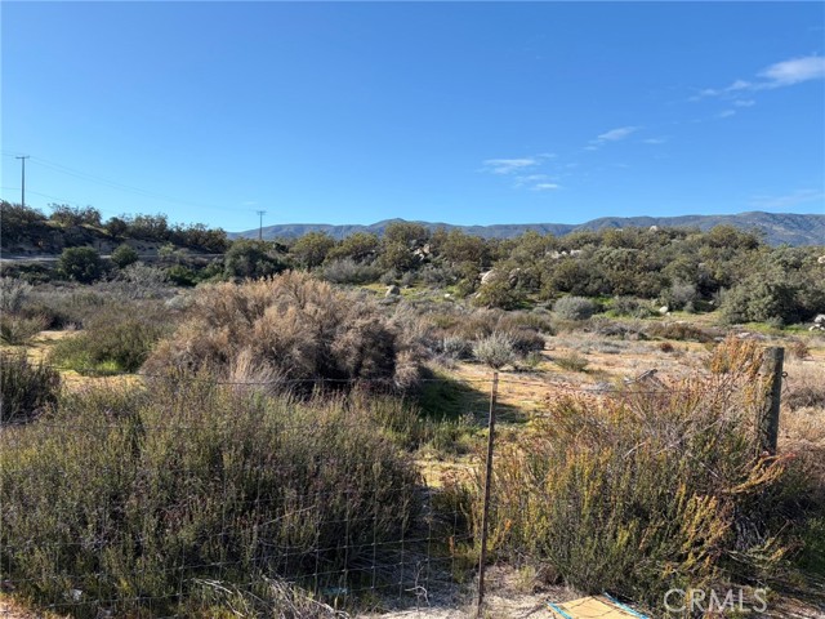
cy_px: 310
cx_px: 412
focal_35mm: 26
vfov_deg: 53.1
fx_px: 620
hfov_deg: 67.3
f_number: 1.6
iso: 50
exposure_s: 1/2865
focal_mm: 5.96
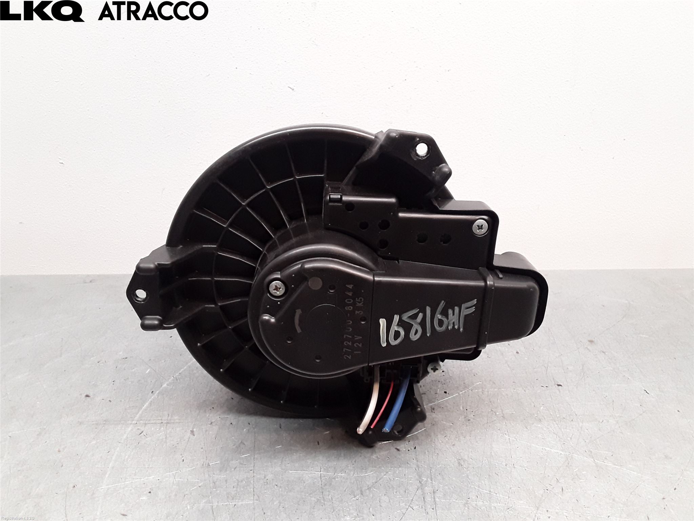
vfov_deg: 49.7
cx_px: 347
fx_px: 561
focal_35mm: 28
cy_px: 260
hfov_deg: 63.4
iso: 100
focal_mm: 2.91
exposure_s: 1/100
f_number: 1.9
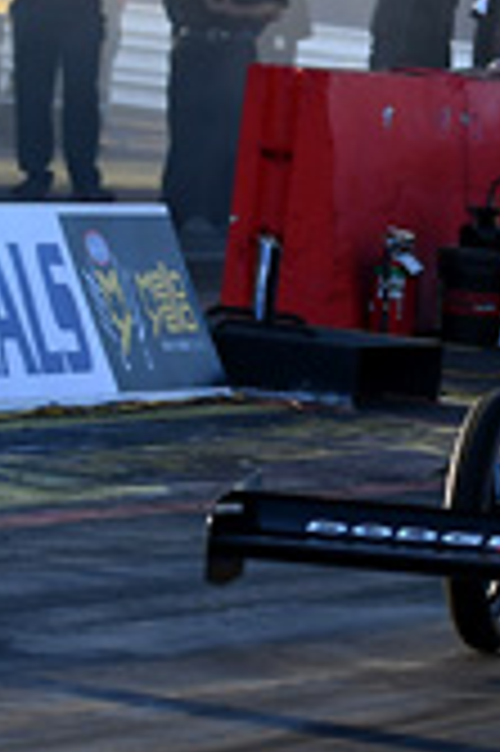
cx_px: 1027
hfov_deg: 4.3
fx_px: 6576
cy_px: 207
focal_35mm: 315
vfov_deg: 6.5
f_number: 5.6
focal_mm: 70
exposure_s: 1/1000
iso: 160
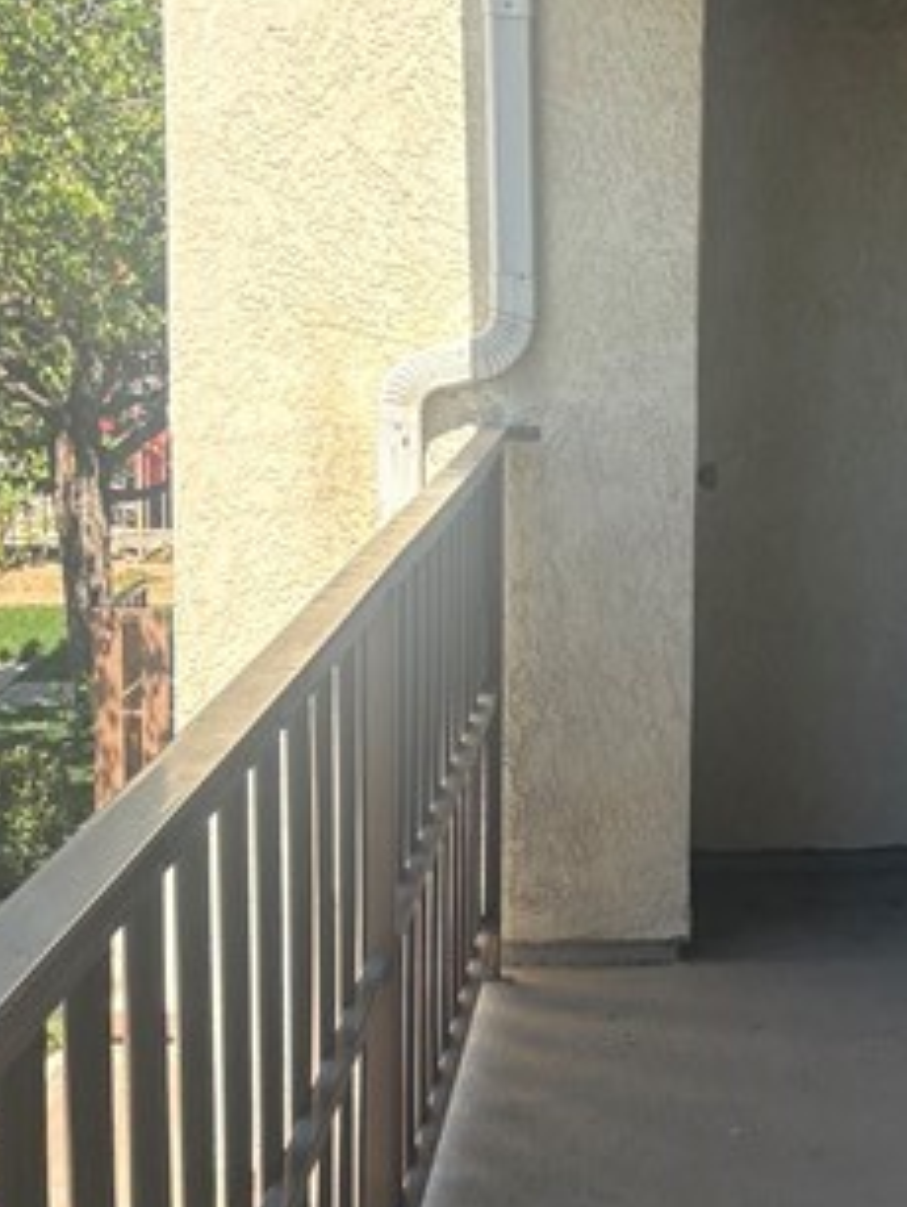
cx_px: 1108
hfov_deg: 16.3
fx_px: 3035
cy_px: 809
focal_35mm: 87
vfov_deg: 22.4
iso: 64
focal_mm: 5.96
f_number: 1.6
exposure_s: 1/840
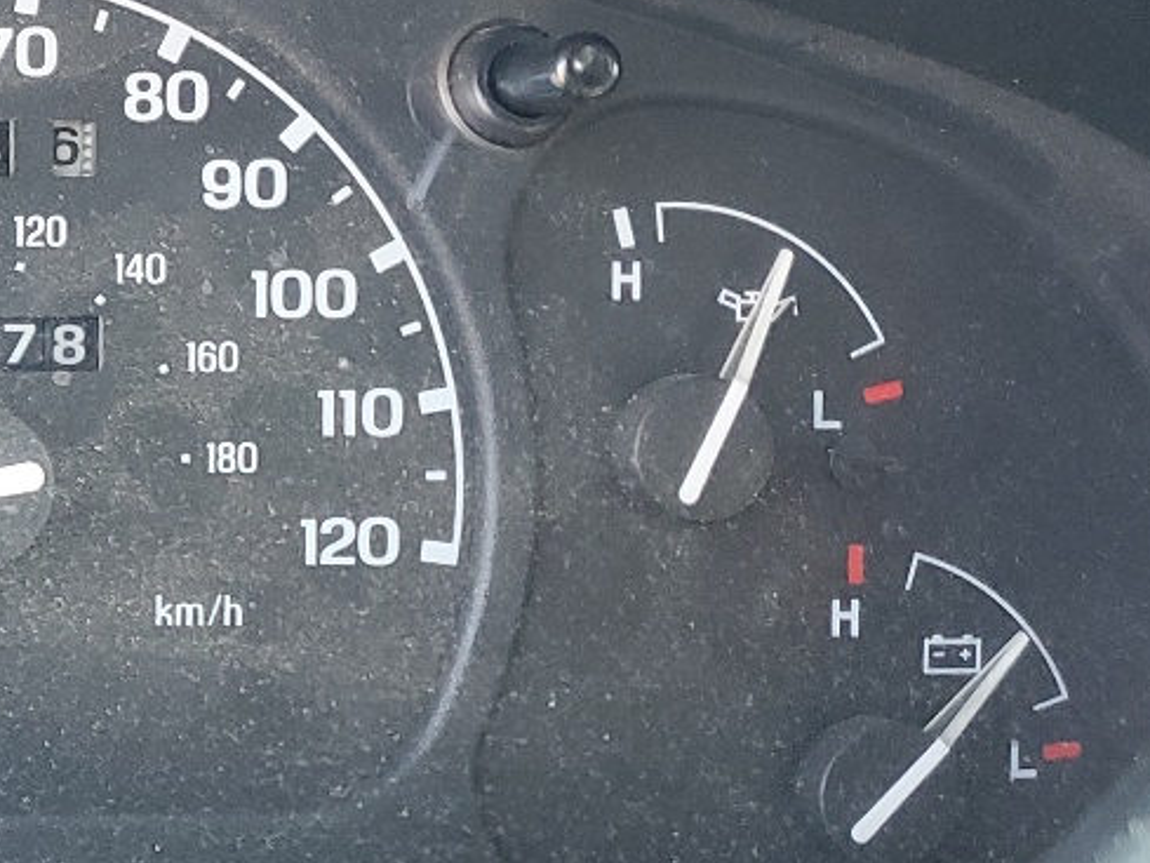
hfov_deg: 20.3
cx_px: -489
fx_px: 2825
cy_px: 381
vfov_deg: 17.4
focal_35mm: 85
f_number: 1.5
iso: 112
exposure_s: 1/60.2
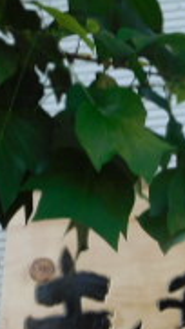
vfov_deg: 8.0
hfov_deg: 4.5
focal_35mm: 270
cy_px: 242
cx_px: 325
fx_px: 2351
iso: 125
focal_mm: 12.5
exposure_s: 1/40
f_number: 4.5
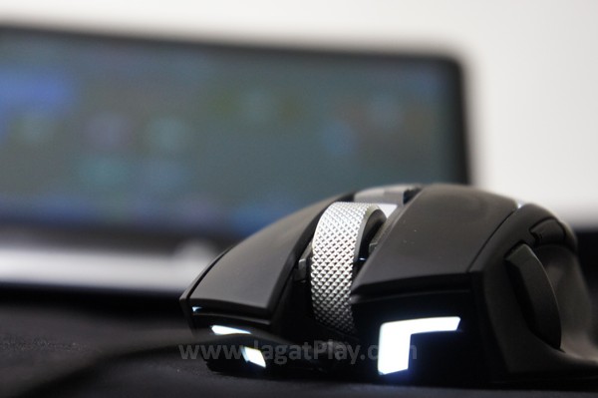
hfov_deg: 24.6
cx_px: 299
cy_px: 199
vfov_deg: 16.5
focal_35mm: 82
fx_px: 1369
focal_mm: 55
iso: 1600
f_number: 5.6
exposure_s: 1/30
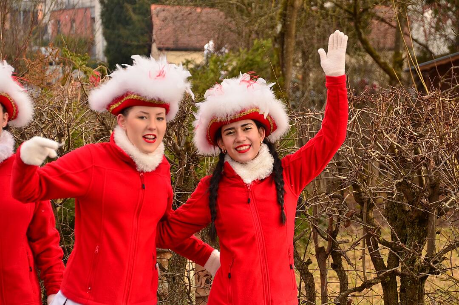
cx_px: 230
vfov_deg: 9.9
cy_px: 152
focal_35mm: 138
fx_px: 1756
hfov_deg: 14.9
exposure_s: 1/320
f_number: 5.6
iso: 400
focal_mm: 92
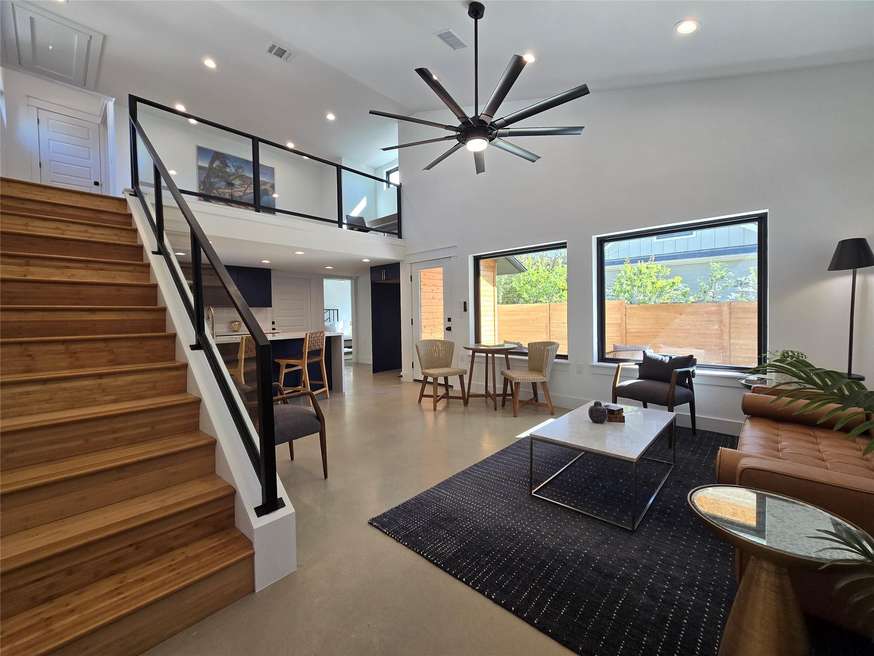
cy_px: 328
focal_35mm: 13
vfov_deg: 89.9
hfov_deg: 106.2
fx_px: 328
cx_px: 437
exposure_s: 1/120
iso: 64
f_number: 2.2
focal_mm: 2.2
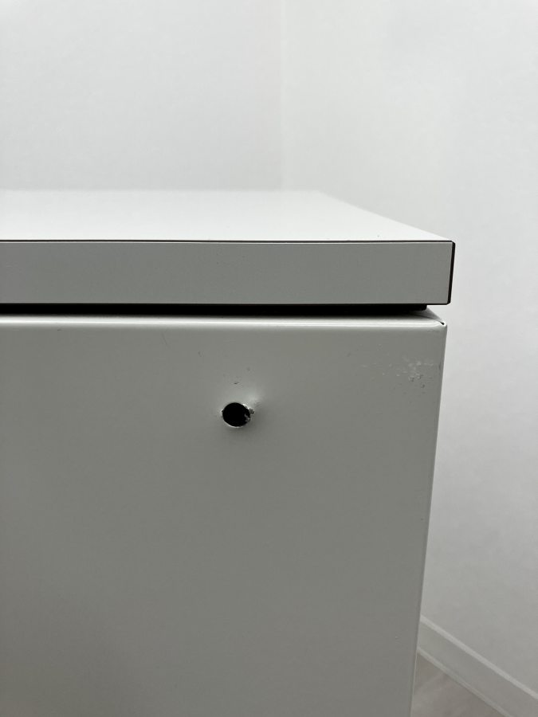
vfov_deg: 63.4
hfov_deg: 49.7
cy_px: 358
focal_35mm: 28
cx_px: 269
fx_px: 580
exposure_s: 1/100
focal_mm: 3.99
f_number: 1.8
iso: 64
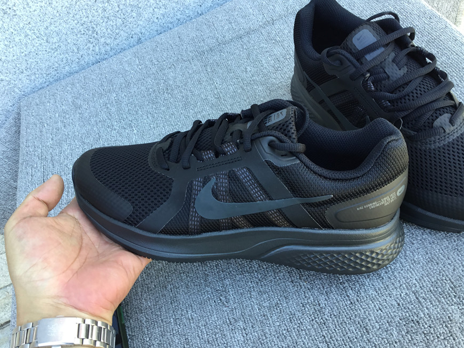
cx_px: 231
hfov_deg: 56.8
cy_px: 172
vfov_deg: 44.2
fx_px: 429
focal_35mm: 32
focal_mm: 3.3
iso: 25
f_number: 2.4
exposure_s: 1/50
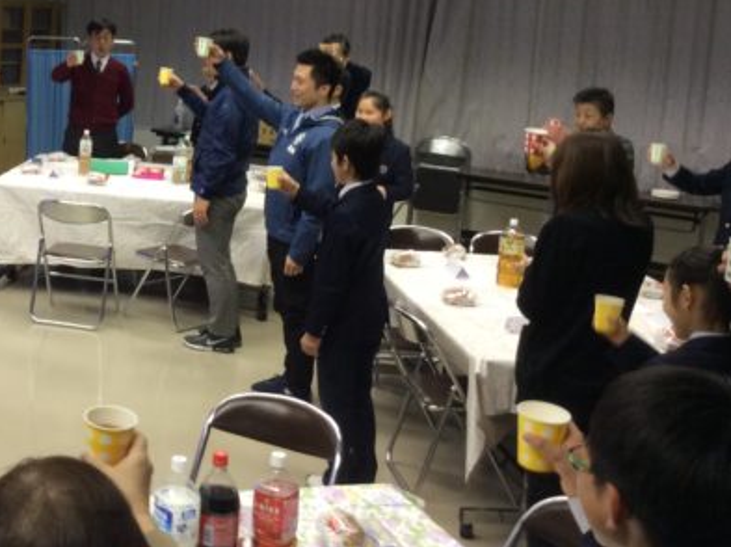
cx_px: 138
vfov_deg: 25.2
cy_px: 113
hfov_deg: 32.8
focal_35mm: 57
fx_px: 1203
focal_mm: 3.3
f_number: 2.4
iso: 64
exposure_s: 1/24
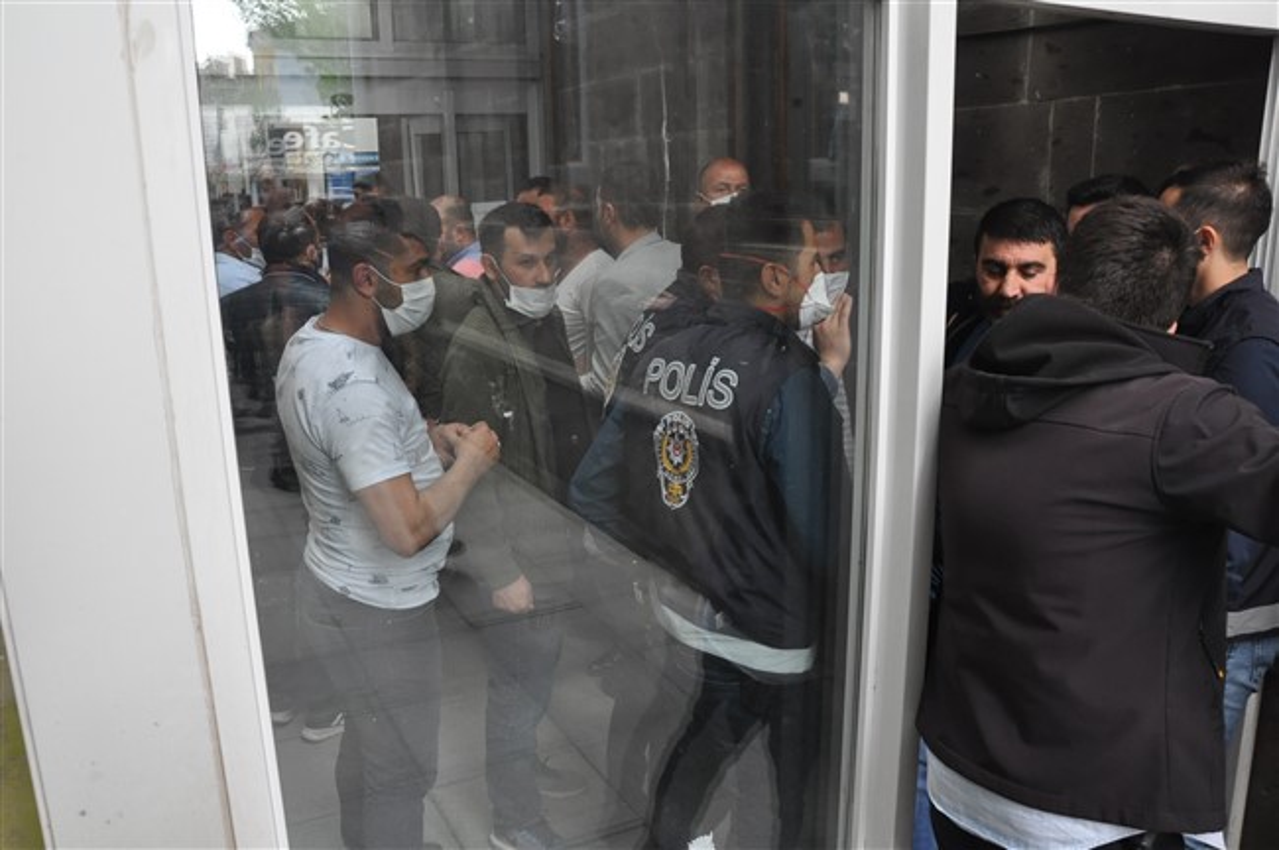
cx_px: 640
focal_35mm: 27
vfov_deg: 47.8
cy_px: 425
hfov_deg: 67.4
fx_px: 958
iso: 1000
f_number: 7.1
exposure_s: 1/200
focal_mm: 18
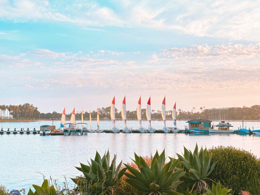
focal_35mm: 52
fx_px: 391
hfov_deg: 36.8
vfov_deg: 28.0
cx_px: 130
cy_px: 98
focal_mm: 6
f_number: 2
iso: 20
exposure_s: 1/251
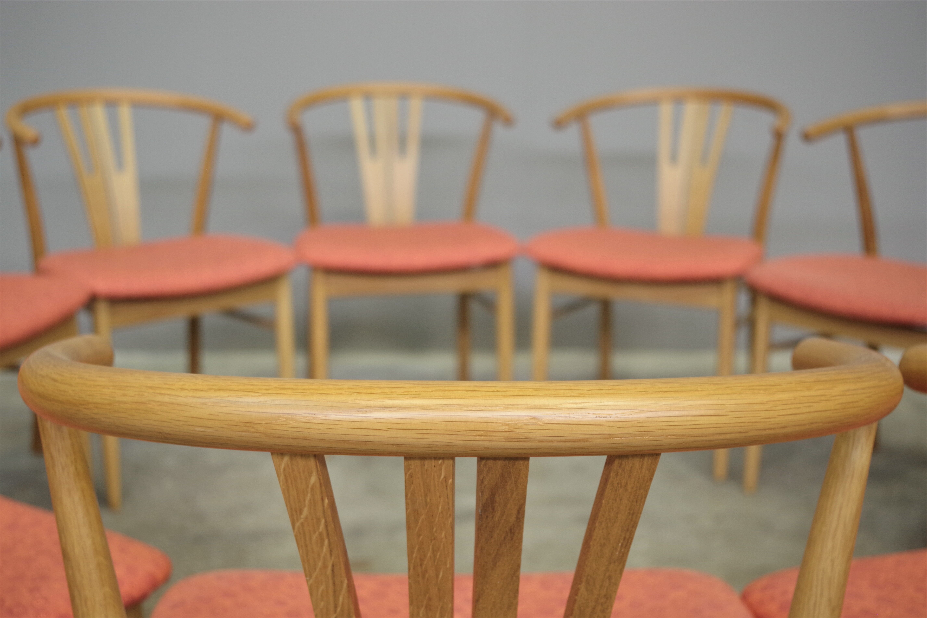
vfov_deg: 29.2
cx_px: 464
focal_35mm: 46
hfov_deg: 42.7
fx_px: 1184
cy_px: 309
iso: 800
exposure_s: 1/13
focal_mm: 30.63
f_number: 4
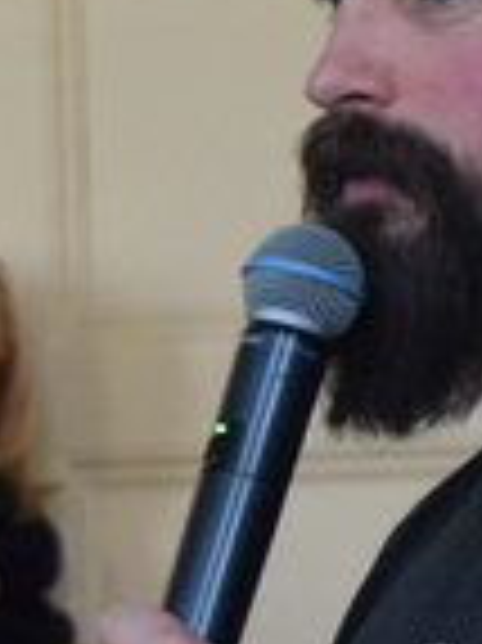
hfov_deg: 1.9
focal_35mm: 775
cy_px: 966
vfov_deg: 2.6
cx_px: -599
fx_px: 14418
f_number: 5
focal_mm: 75
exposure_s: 1/60
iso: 1400
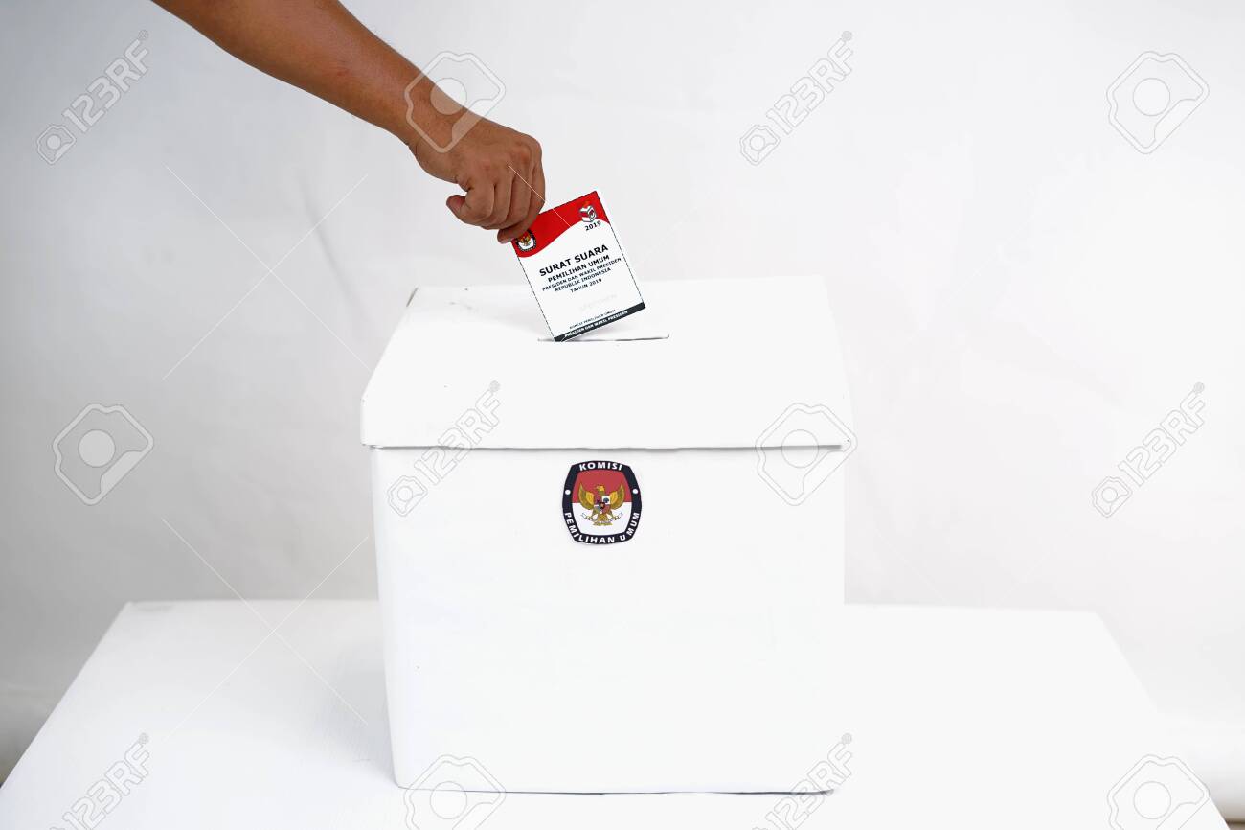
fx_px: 1729
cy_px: 415
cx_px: 622
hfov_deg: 39.6
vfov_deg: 27.0
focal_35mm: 50
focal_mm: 50
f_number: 2.8
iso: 100
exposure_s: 1/100
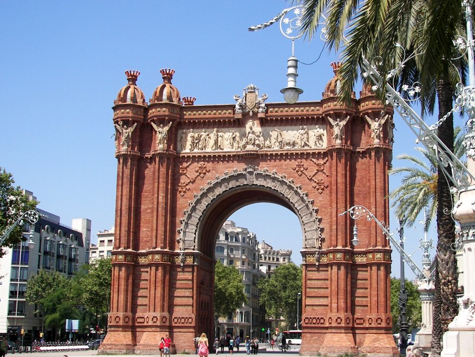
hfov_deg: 33.7
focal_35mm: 57
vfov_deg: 25.7
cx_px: 266
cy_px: 182
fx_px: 782
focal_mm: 8.3
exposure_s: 1/640
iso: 50
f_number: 2.8
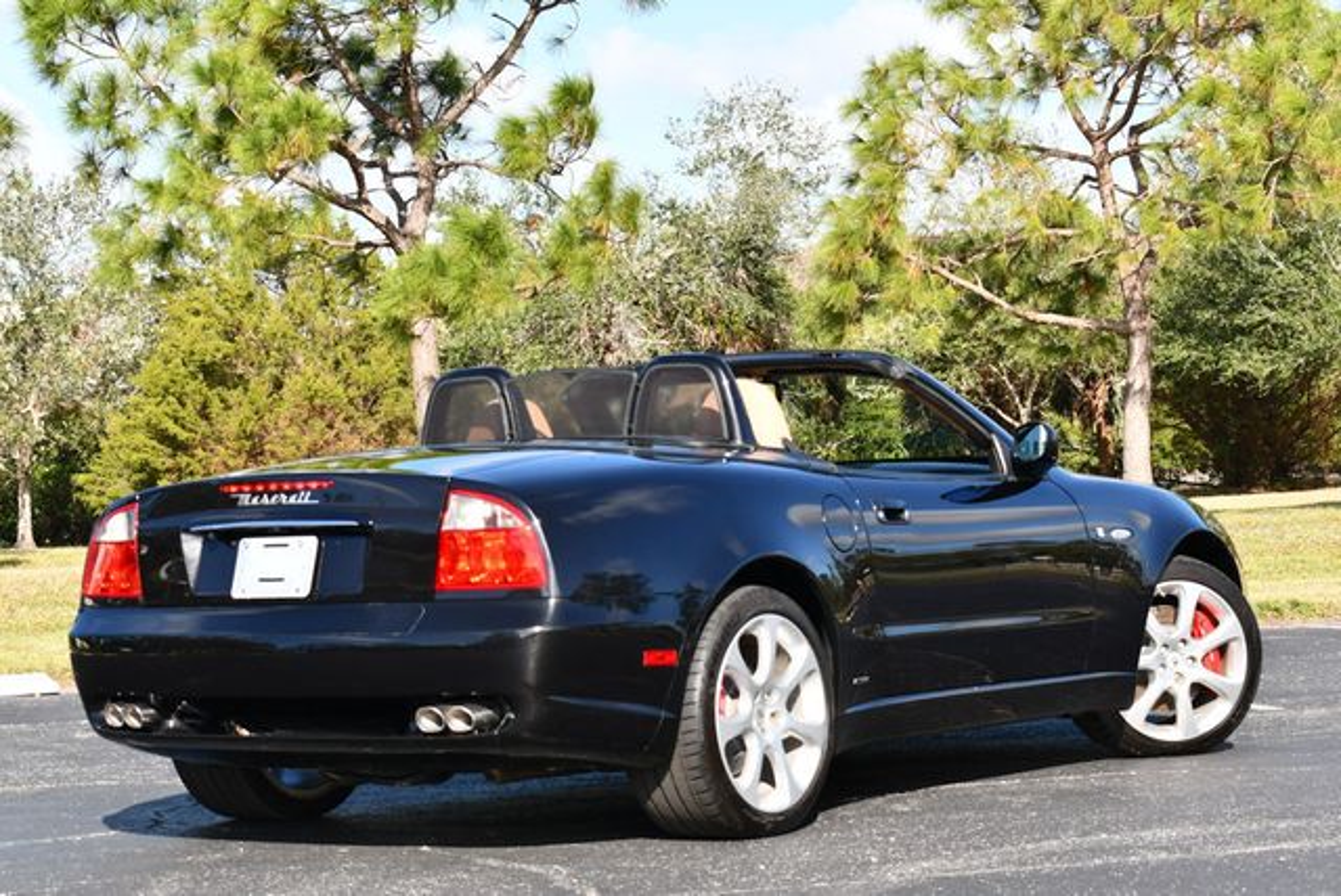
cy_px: 448
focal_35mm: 90
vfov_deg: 15.2
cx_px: 670
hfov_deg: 22.6
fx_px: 3355
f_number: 8
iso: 160
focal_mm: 45
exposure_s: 1/250
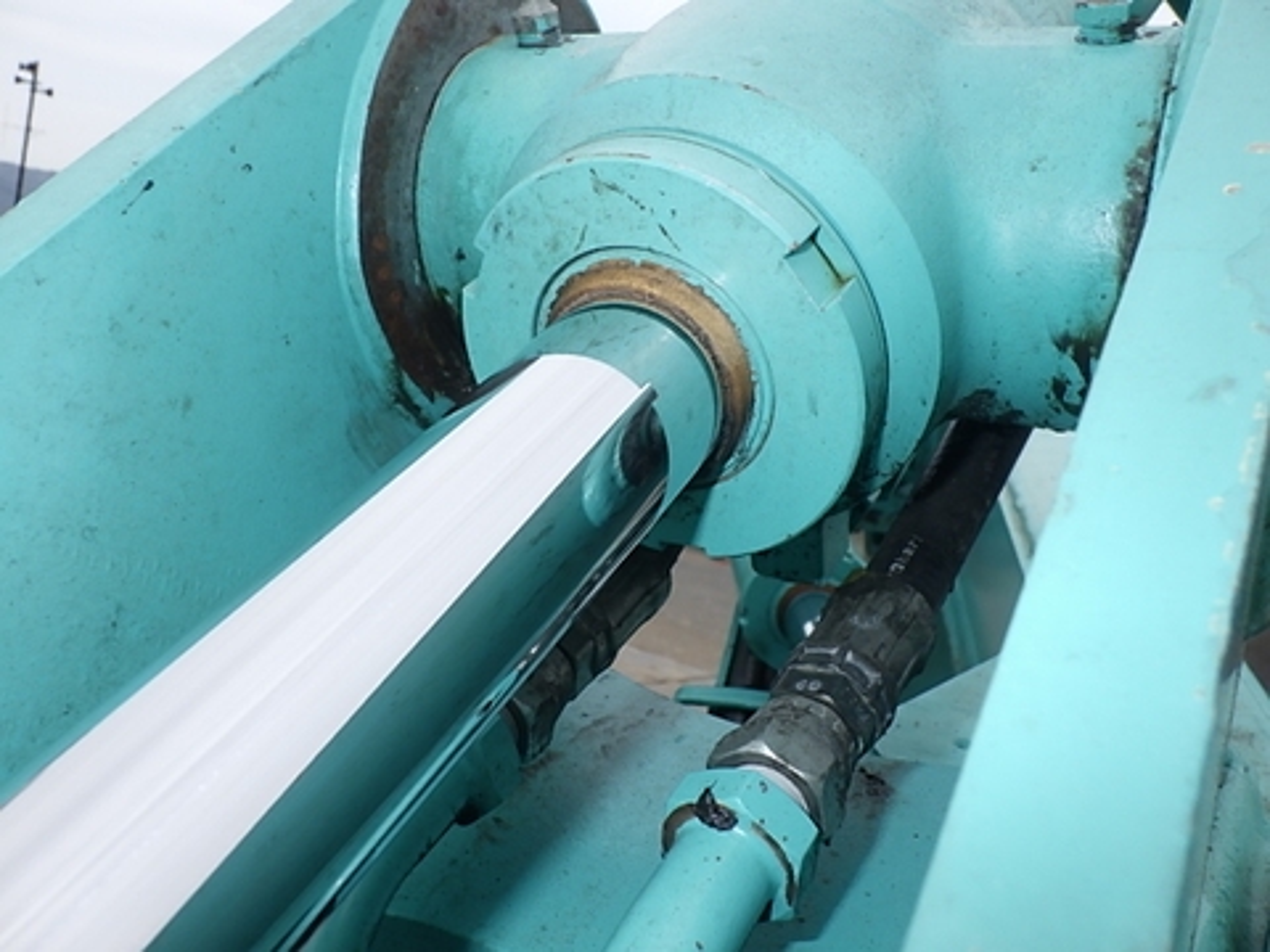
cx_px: 635
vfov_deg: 41.8
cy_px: 476
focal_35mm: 34
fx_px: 1247
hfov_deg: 54.0
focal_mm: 6.1
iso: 125
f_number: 4.6
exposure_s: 1/400
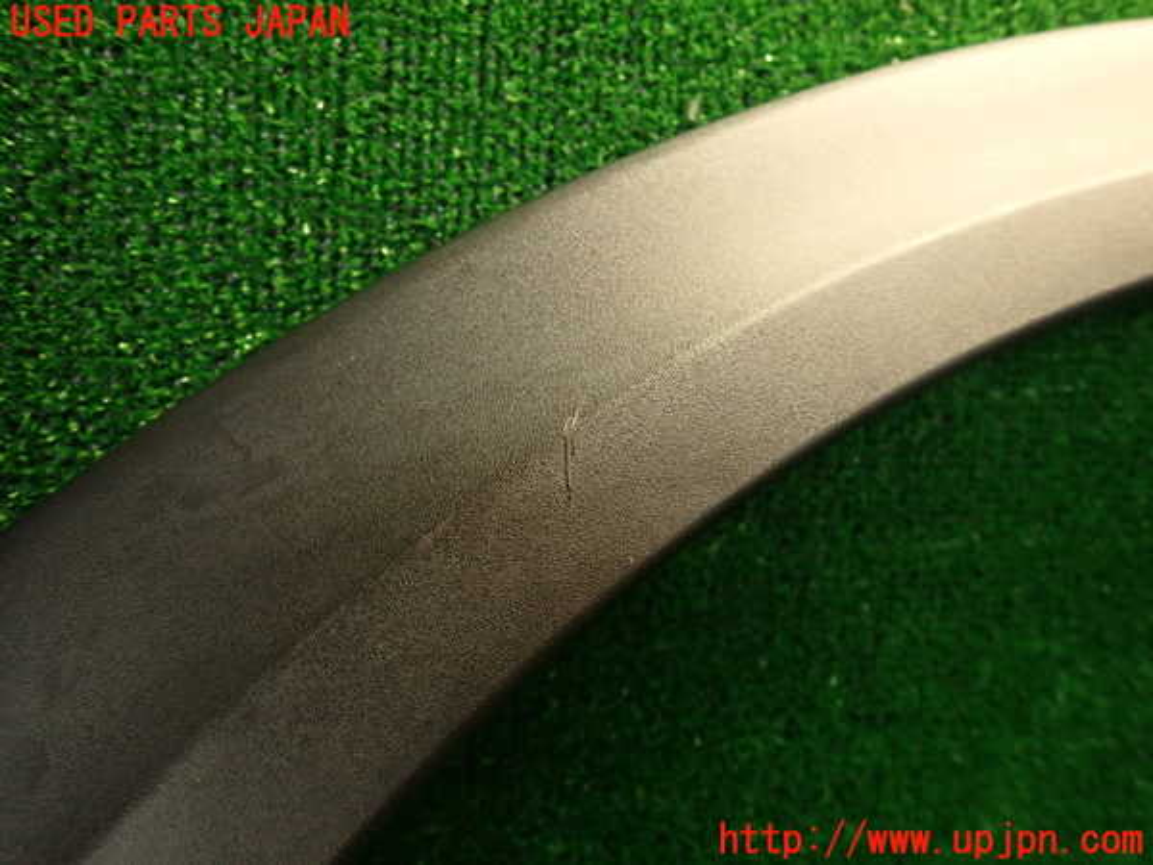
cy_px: 432
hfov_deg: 69.4
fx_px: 833
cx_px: 576
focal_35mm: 25
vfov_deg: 54.9
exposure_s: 1/30
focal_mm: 4.5
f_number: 2
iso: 320
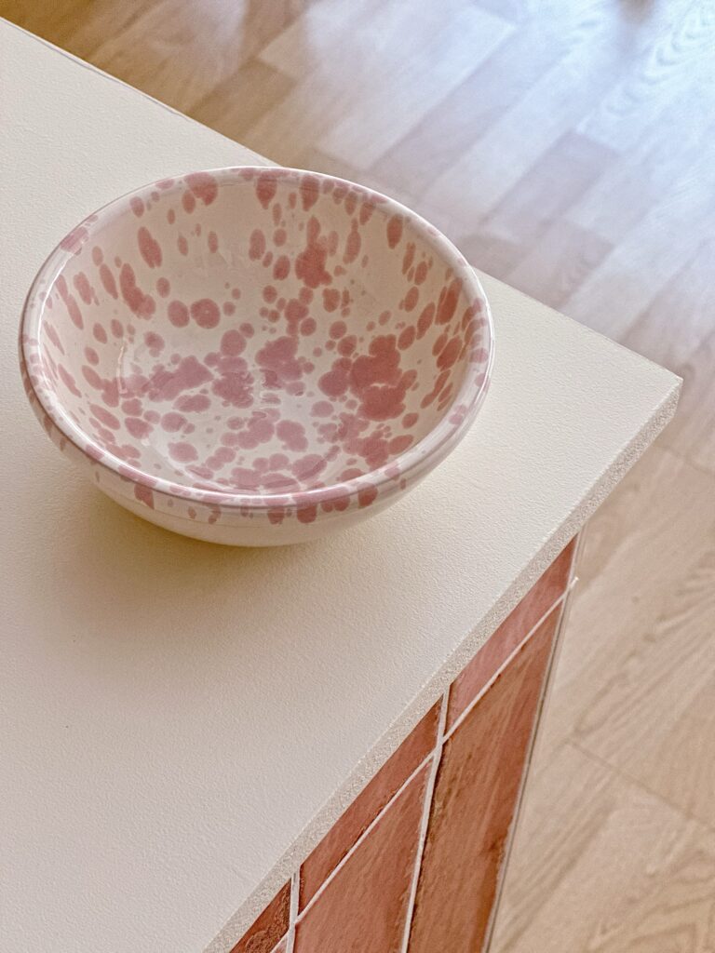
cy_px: 476
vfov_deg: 25.3
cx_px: 358
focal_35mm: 77
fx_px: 2121
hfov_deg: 19.1
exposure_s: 1/100
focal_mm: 9
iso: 200
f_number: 2.8
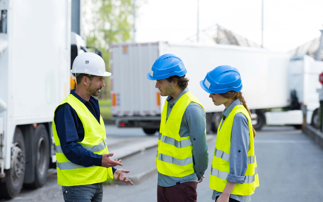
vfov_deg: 12.1
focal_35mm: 108
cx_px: 162
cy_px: 102
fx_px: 951
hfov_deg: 19.3
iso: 125
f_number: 3.5
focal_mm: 105
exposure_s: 1/160
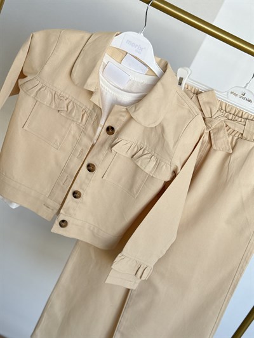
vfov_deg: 39.6
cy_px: 169
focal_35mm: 48
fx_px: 469
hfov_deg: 30.3
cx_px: 127
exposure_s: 1/226
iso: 64
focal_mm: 6.76
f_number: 1.78
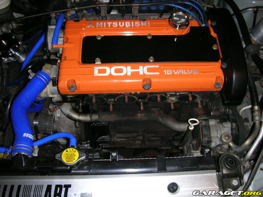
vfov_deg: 40.7
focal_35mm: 35
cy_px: 98
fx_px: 266
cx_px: 132
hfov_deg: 52.6
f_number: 3
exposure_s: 1/60.1
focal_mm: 5.8
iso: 100
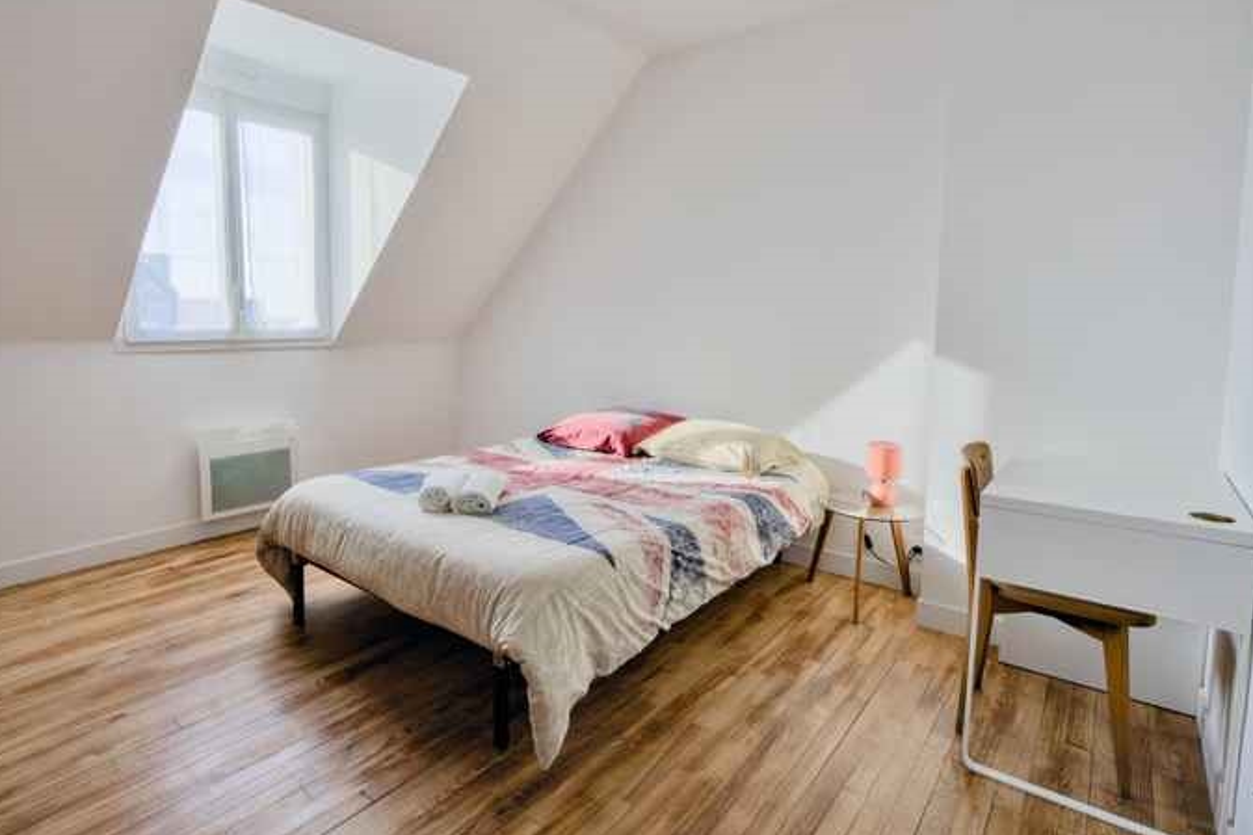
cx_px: 552
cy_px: 386
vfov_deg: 64.4
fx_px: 661
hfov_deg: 86.5
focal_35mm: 19
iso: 800
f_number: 8
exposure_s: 1/640
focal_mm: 16
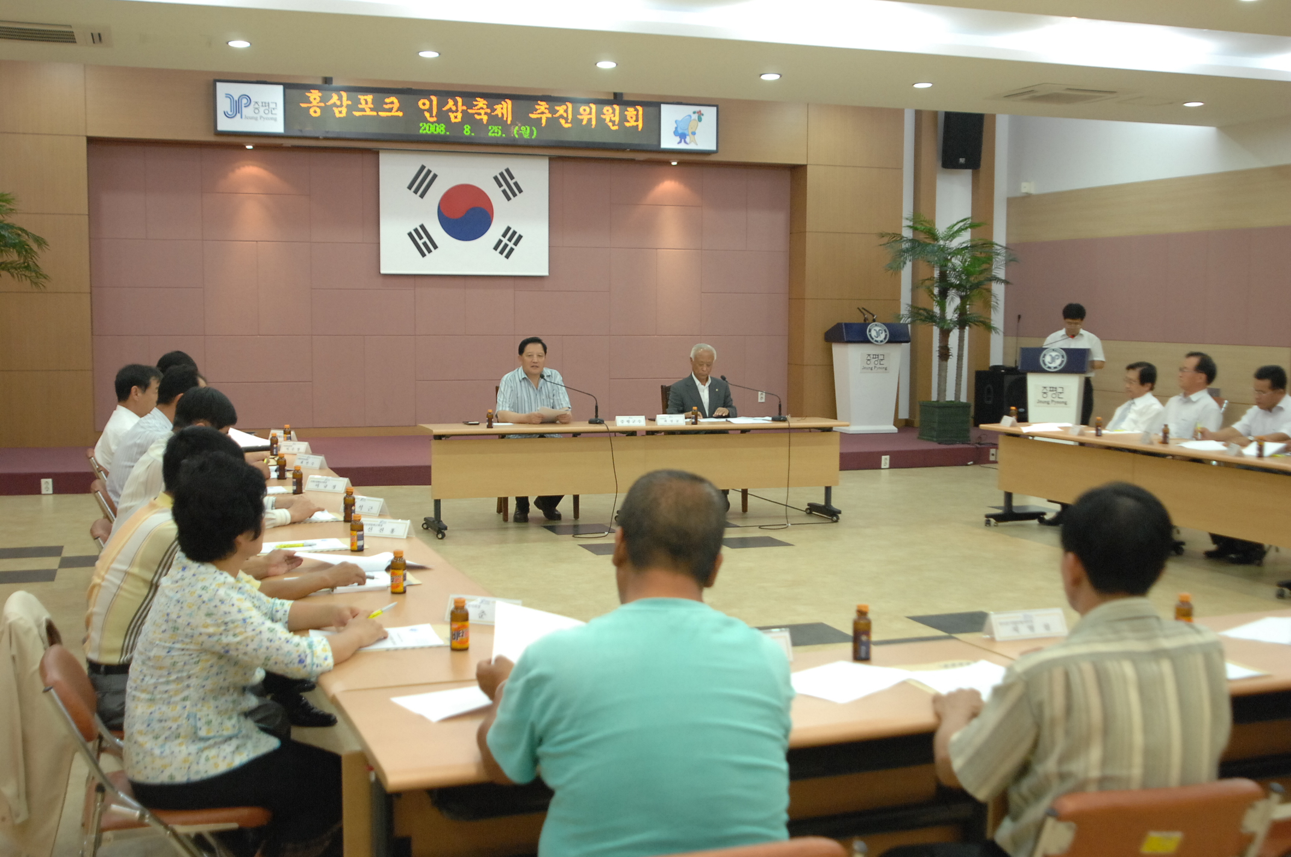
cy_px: 428
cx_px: 646
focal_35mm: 42
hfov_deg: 46.4
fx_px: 1504
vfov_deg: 31.8
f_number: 3.8
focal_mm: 28
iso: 800
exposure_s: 1/50
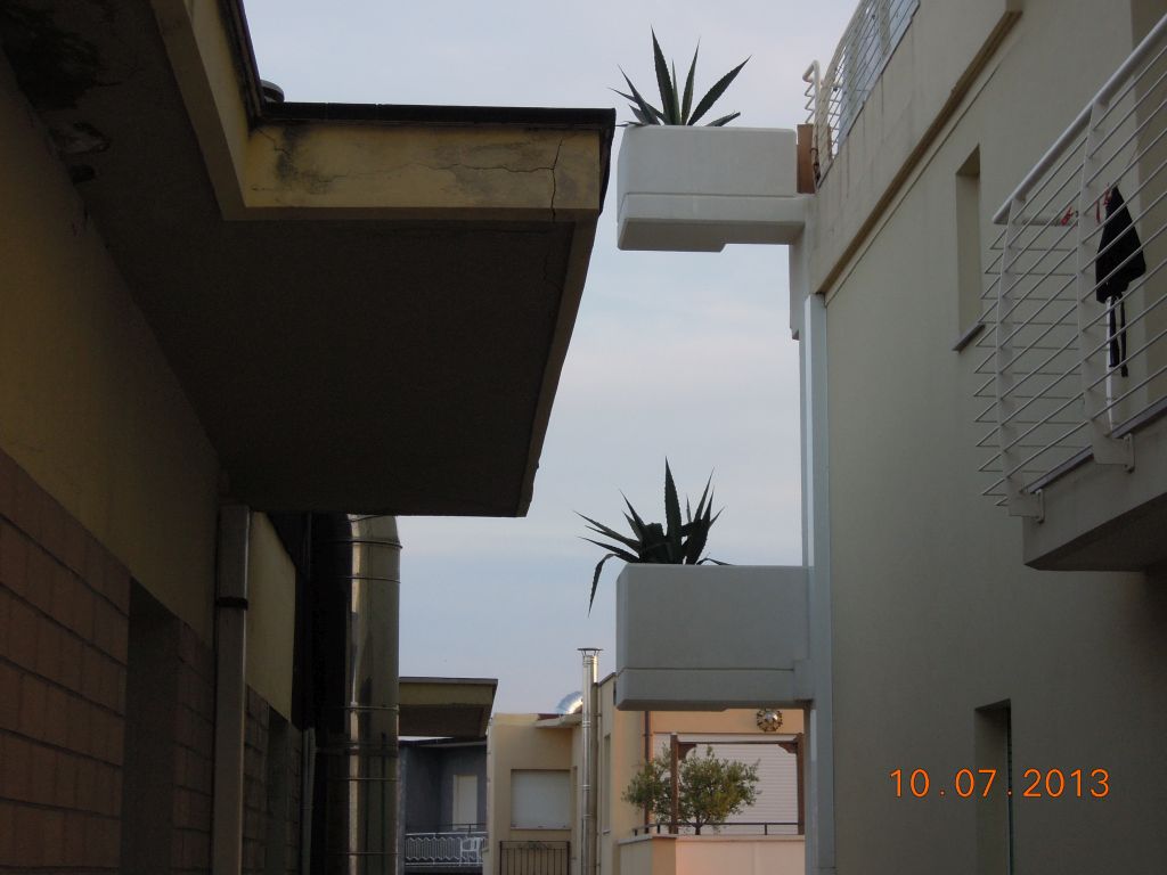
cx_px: 584
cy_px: 438
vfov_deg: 21.0
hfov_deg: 27.8
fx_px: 2360
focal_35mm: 70
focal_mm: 12.5
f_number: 4.5
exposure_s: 1/100
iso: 250
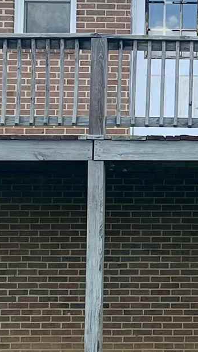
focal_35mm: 141
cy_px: 115
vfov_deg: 15.2
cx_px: 294
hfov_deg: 8.4
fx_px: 1316
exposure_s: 1/3876
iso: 50
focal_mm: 5.1
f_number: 1.6
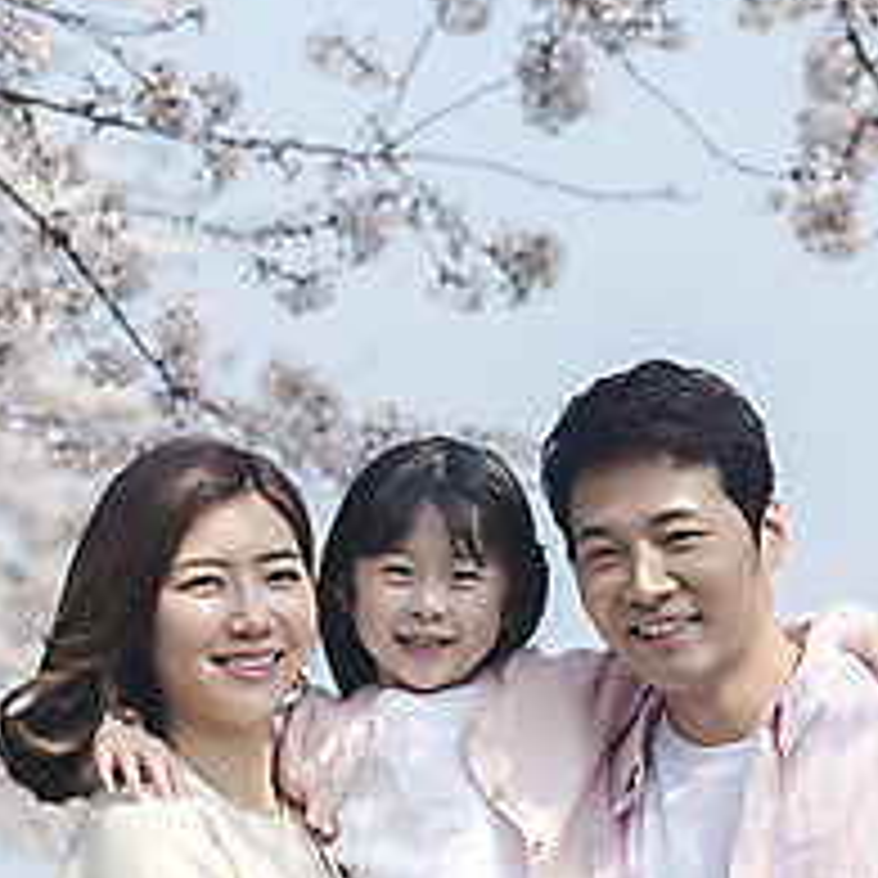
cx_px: 828
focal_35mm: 183
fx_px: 5251
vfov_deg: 9.5
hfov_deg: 9.5
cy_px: 828
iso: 250
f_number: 3.2
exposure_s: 1/1000
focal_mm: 70
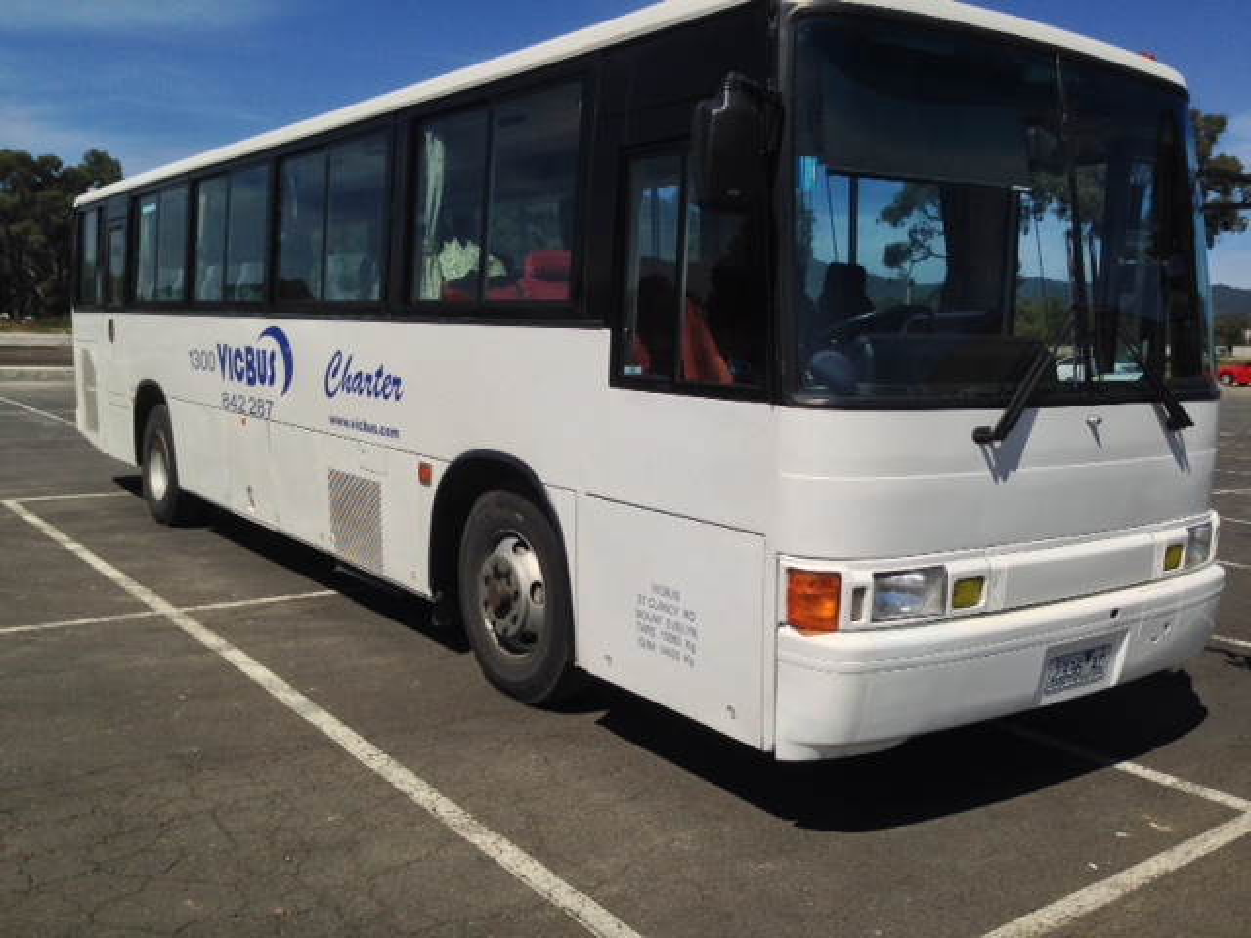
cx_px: 626
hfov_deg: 55.4
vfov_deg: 42.9
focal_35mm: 33
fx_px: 1193
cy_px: 469
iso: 50
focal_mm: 4.12
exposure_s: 1/4926
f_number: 2.4
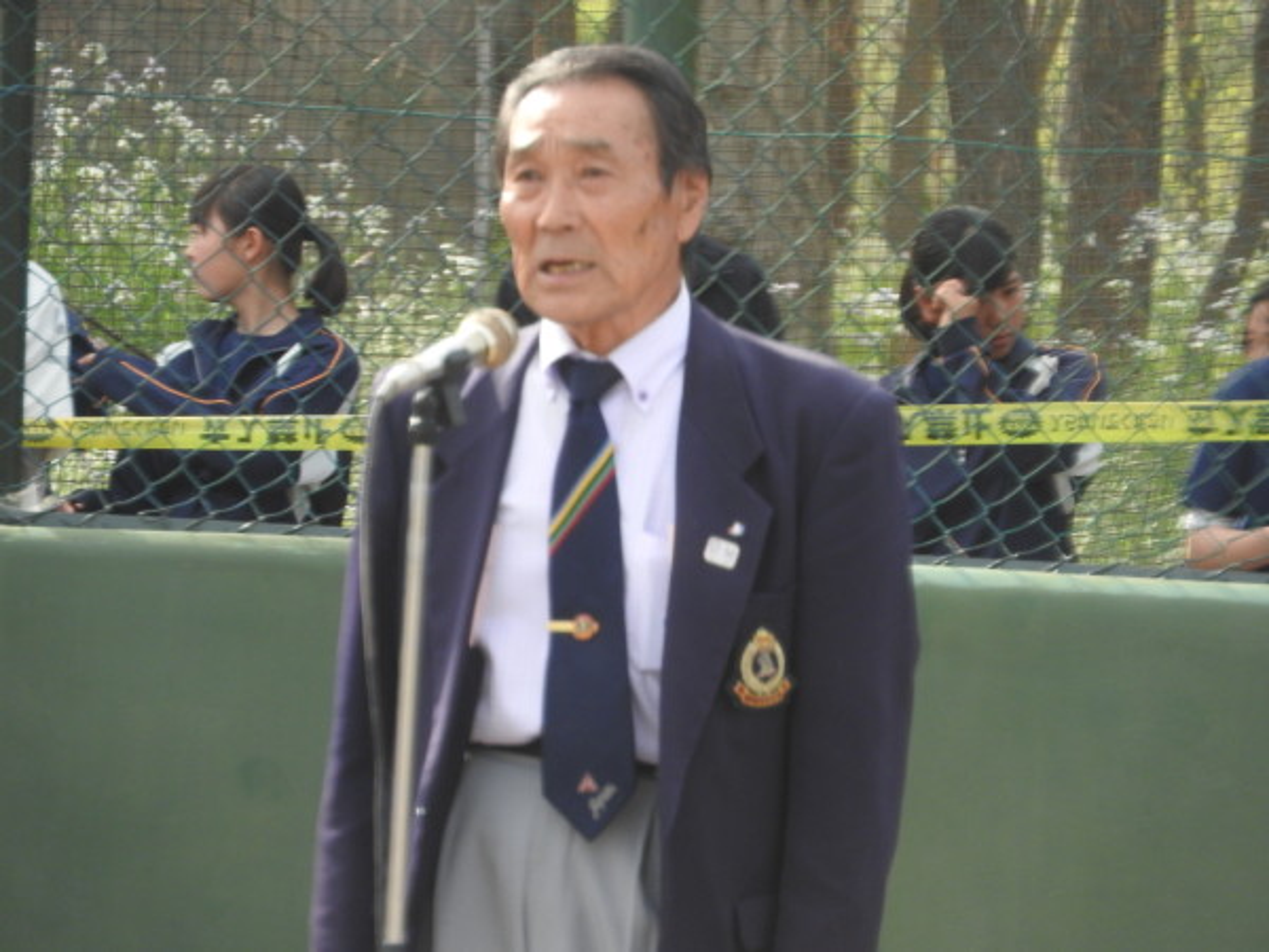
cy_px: 476
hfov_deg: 3.3
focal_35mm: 600
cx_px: 634
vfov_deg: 2.5
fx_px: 21996
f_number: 5.6
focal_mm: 107.5
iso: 200
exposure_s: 1/250
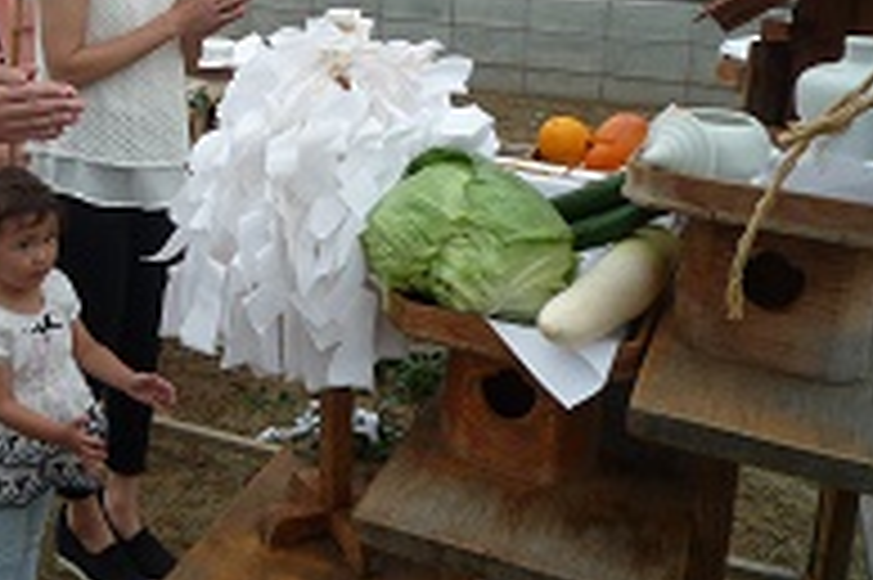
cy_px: 67
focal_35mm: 49
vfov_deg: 26.6
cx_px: 128
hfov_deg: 38.3
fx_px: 1187
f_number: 2.8
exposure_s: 1/640
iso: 100
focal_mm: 4.4
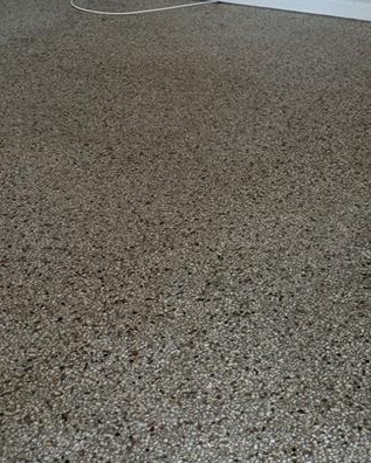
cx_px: 279
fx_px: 974
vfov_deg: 22.4
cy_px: -217
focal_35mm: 71
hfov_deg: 21.4
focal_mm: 6.76
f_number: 1.78
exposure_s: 1/208
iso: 200
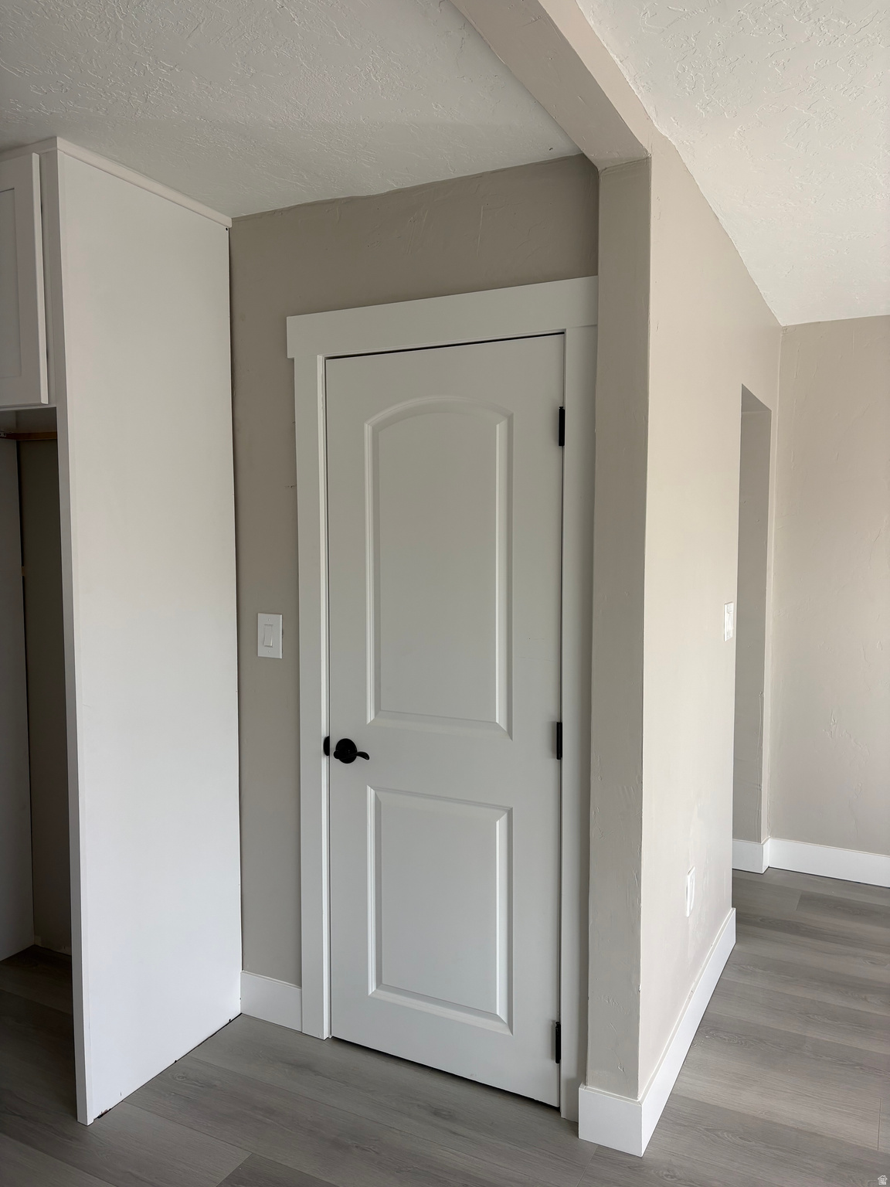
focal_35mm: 26
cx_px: 445
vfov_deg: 67.3
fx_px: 891
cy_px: 594
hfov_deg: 53.1
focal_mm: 5.96
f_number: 1.6
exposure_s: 1/388
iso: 50
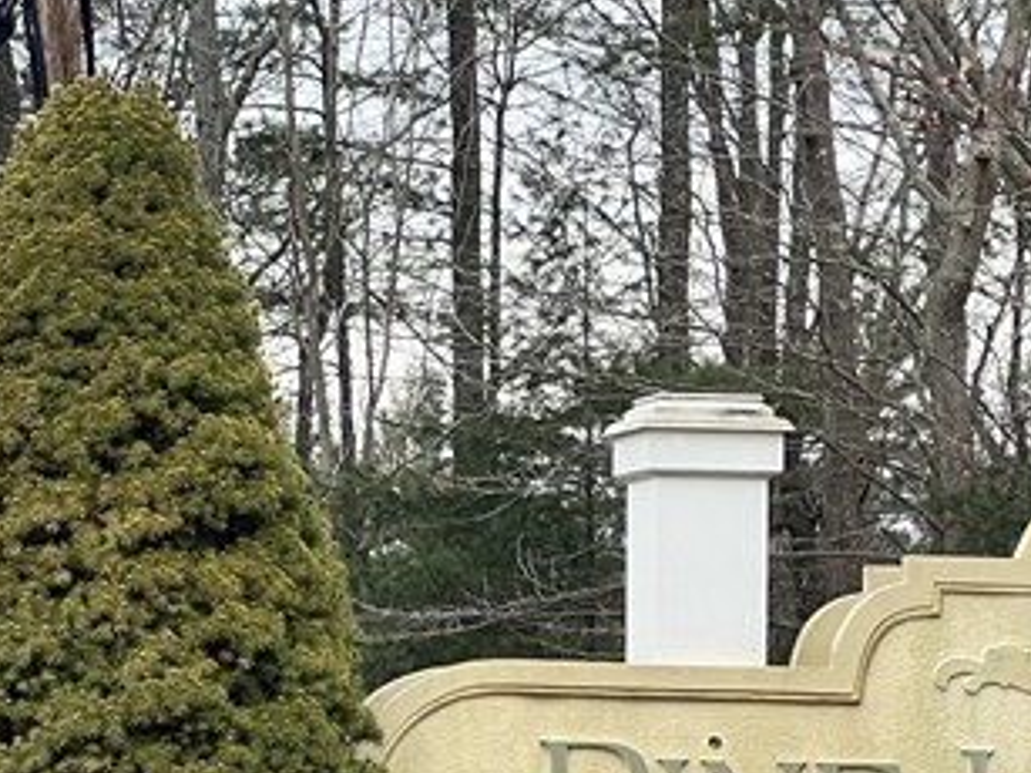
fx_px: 7651
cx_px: 1118
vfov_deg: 5.7
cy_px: 938
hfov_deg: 7.7
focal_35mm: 257
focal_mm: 9
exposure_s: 1/114
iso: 32
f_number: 2.8
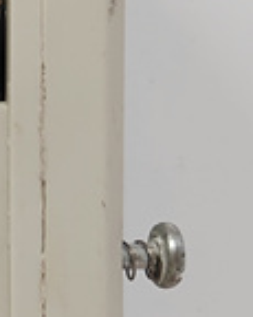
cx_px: -207
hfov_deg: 13.3
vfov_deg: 18.4
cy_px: 218
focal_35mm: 104
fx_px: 974
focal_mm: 5.52
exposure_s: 1/100
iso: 2378
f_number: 1.9
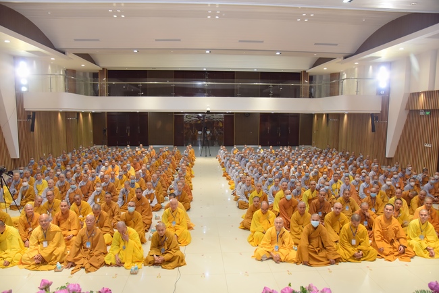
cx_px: 220
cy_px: 146
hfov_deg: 73.7
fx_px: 293
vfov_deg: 53.2
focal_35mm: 24
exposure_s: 1/100
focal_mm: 24
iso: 1250
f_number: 5.6
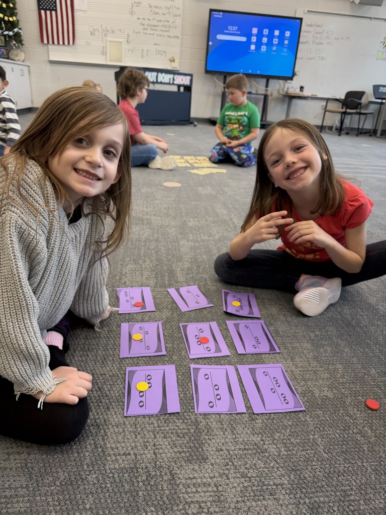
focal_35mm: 24
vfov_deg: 71.6
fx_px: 357
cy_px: 258
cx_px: 193
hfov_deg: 56.8
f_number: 1.78
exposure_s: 1/120
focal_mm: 6.76
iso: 160
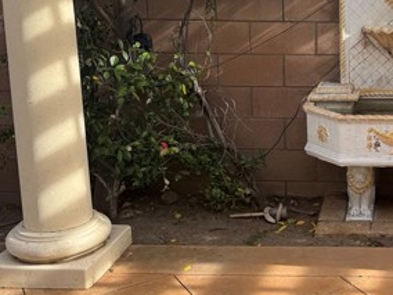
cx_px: 378
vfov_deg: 26.8
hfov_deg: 33.1
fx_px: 613
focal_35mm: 54
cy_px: 93
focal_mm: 6.76
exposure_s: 1/925
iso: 80
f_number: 1.78
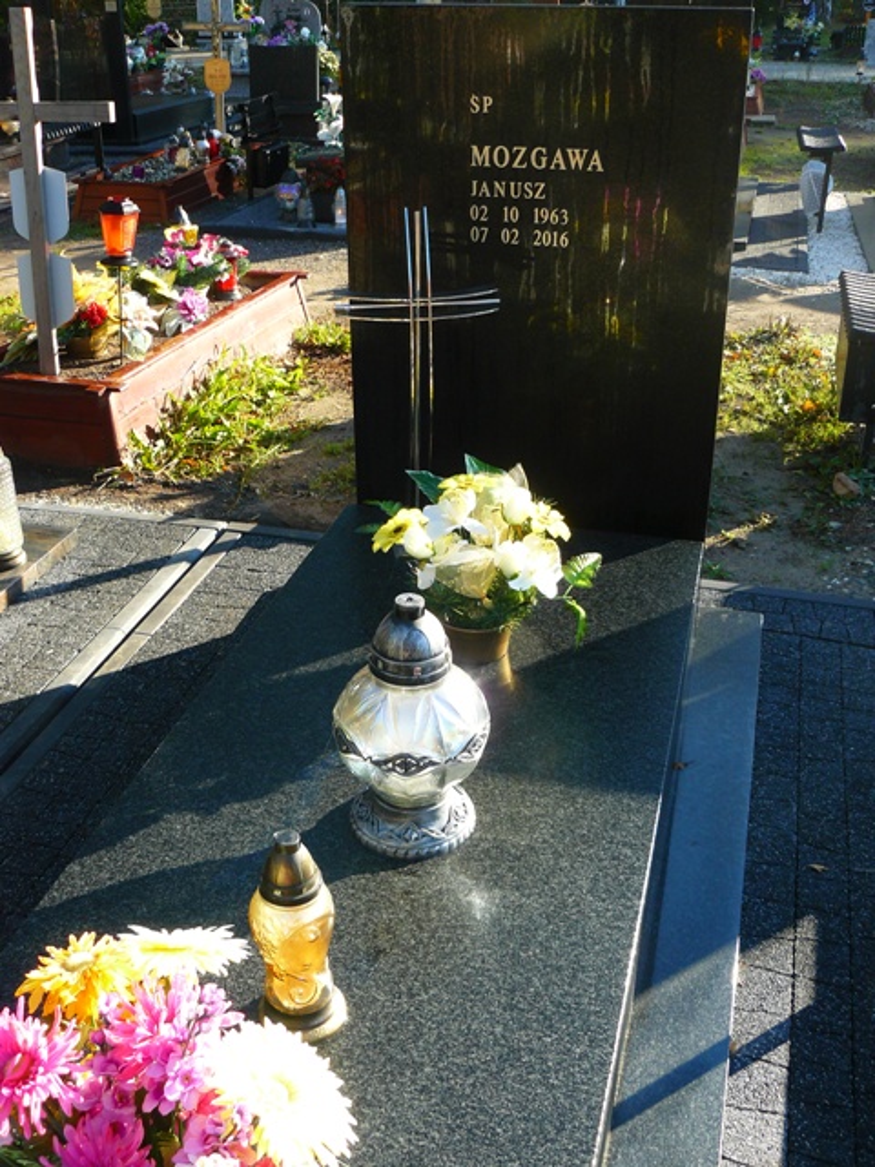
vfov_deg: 51.4
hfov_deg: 39.7
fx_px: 1213
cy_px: 584
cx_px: 438
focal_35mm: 36
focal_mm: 6
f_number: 4
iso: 100
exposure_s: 1/100
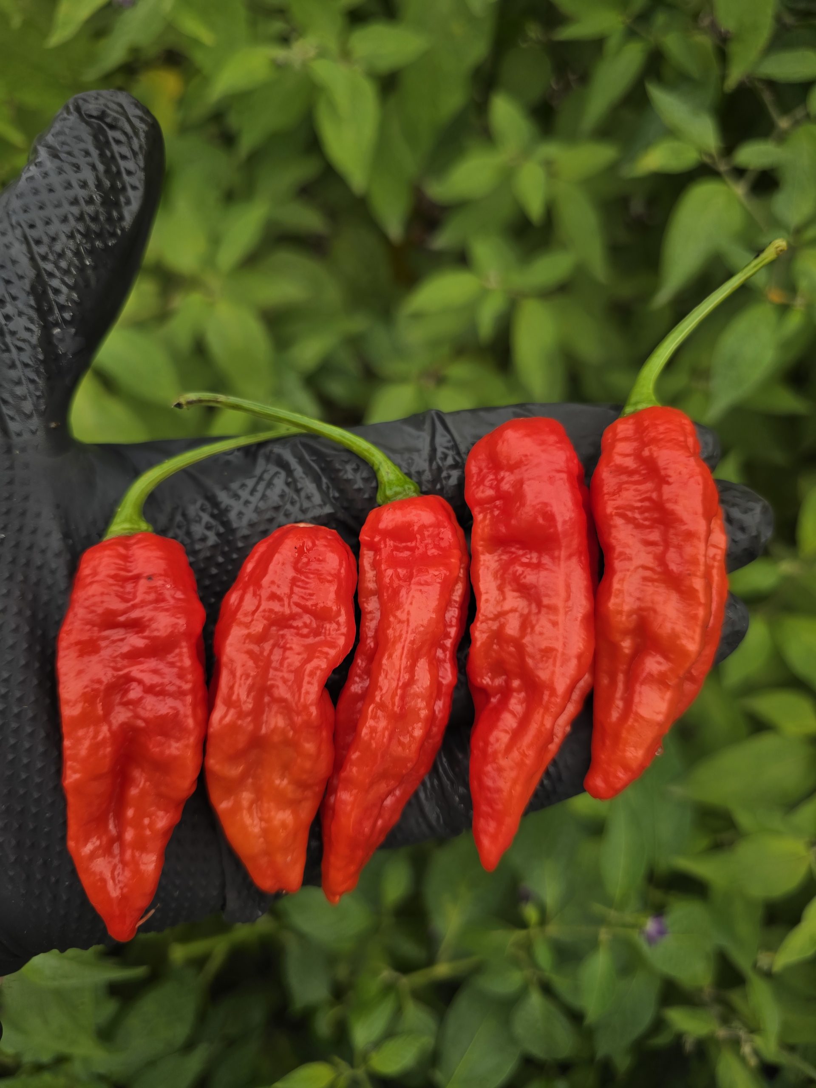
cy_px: 544
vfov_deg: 73.9
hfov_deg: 58.9
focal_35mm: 23
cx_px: 408
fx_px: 723
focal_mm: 6.3
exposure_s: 1/180
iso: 20
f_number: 1.7
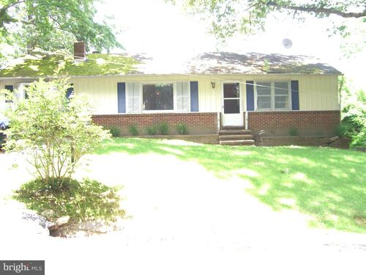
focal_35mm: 38
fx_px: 402
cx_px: 183
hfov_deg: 49.0
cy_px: 138
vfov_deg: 37.7
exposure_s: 1/50
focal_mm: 7.9
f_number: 2.8
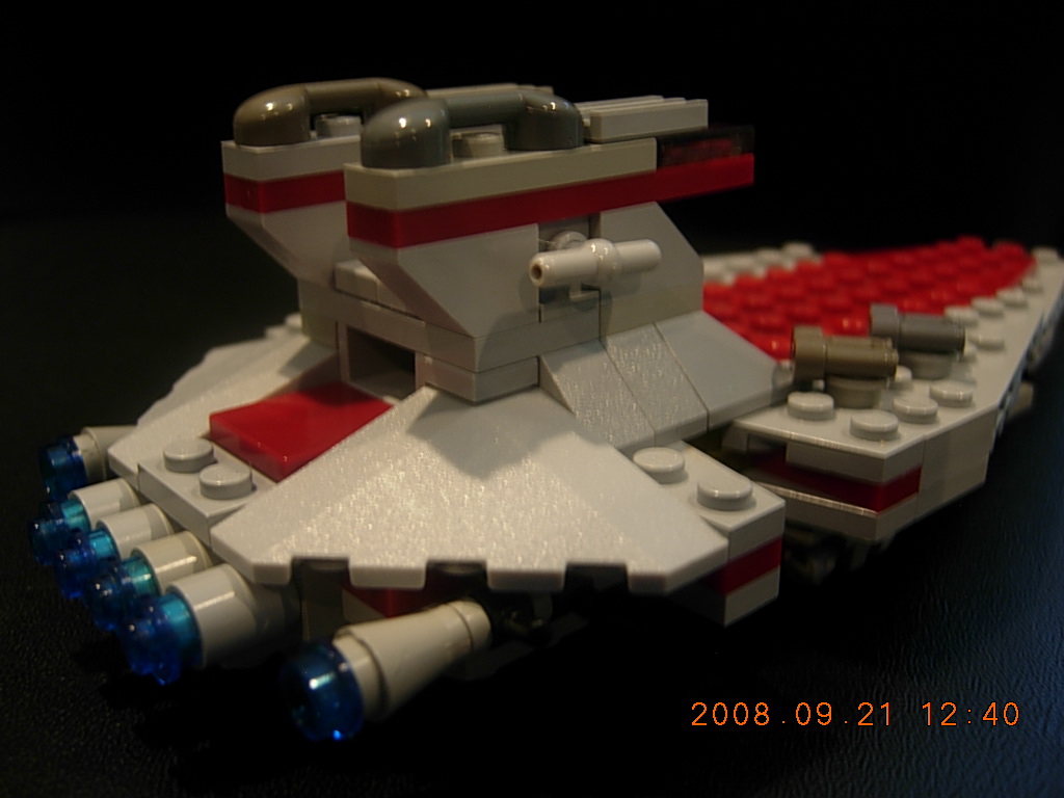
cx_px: 532
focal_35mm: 36
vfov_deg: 39.7
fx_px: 1107
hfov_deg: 51.4
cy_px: 399
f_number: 2.7
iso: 56
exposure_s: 1/4
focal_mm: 7.5
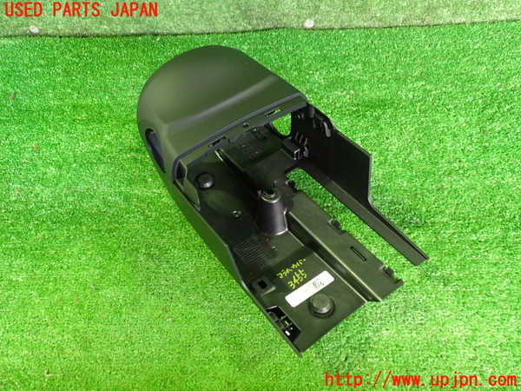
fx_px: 452
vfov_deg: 46.8
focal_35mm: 30
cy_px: 196
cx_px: 260
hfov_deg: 60.0
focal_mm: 5.4
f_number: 2.3
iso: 800
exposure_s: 1/25
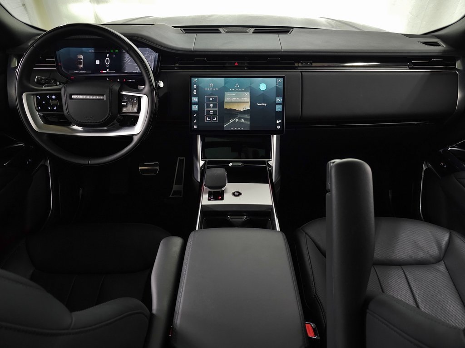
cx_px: 232
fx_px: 309
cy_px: 174
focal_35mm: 23
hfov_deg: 74.0
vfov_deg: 58.8
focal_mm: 6.3
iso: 125
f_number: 1.7
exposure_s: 1/60
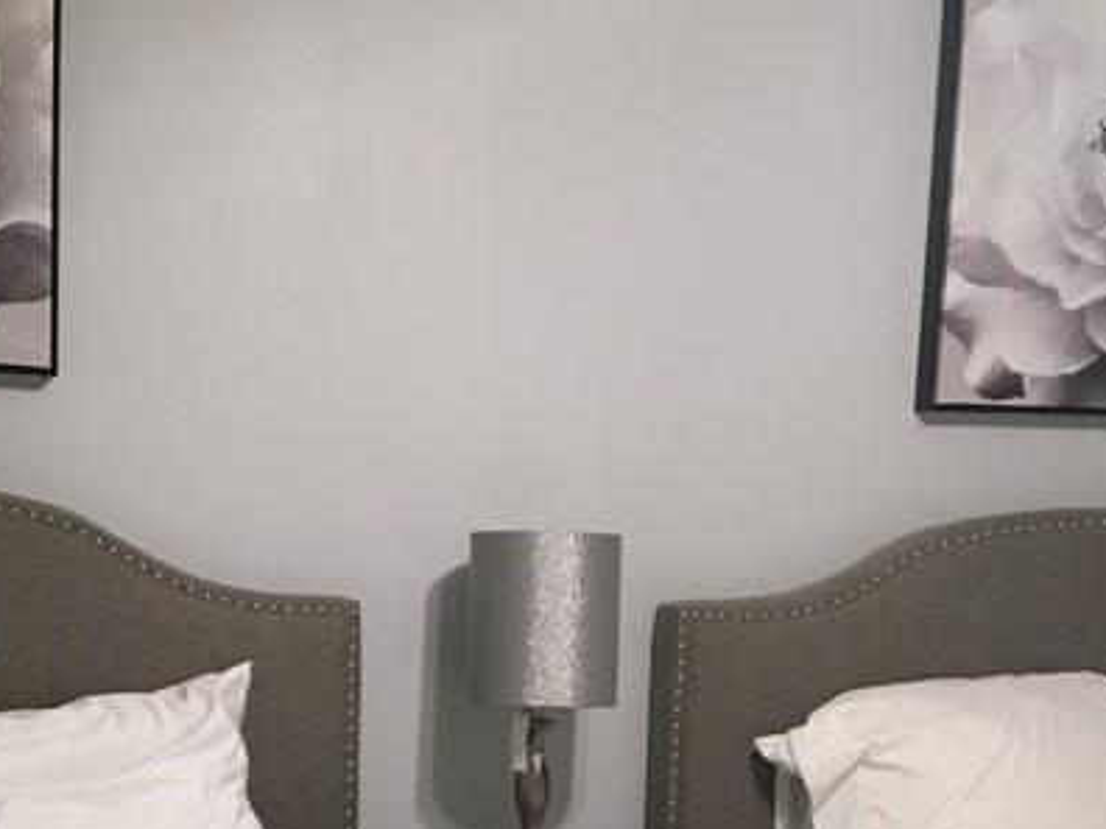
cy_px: 890
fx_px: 2396
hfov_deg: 26.0
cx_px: 500
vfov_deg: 18.9
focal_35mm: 75
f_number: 2.2
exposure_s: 1/30
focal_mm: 4.15
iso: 100
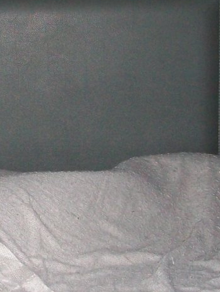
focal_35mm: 111
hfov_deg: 13.0
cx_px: -58
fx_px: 939
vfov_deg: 17.6
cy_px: 76
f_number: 2.8
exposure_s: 1/60
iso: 120
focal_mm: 5.7
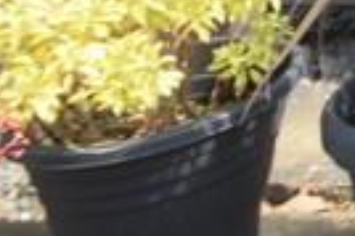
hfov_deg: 10.2
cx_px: 1166
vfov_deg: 9.2
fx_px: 1133
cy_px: -505
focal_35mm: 115
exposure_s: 1/200
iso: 400
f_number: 7.1
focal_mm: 10
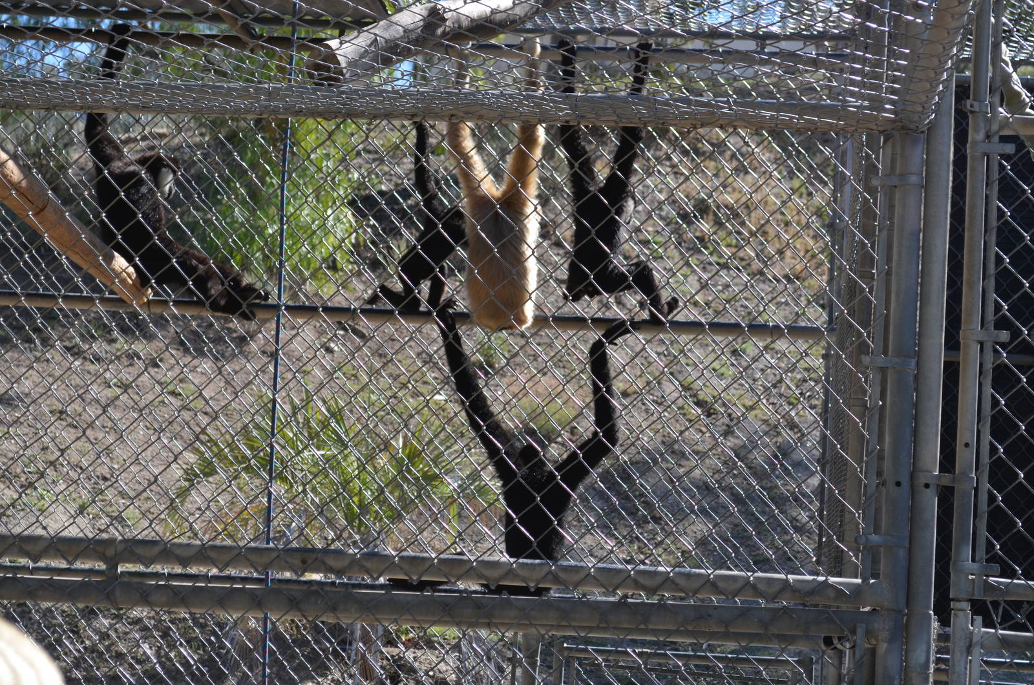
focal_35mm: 82
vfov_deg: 16.5
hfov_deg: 24.7
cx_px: 517
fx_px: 2365
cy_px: 342
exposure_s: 1/250
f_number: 8
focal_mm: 55
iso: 180
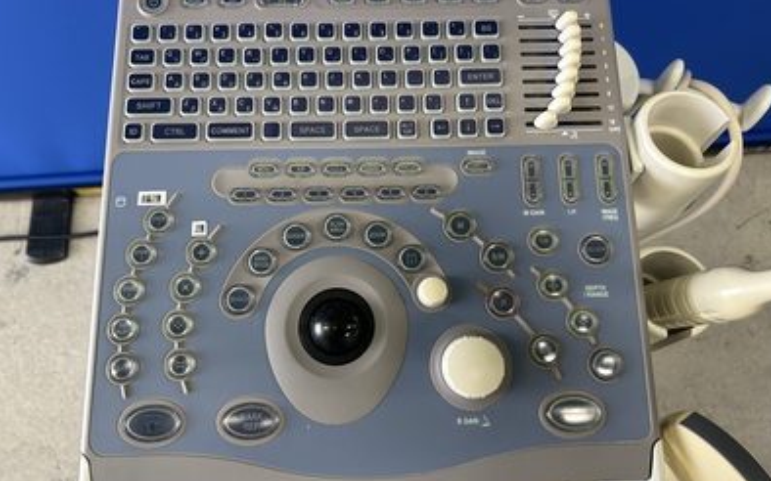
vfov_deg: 44.5
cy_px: 229
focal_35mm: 28
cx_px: 389
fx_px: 588
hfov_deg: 66.5
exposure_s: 1/120
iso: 100
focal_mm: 5.7
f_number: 1.5
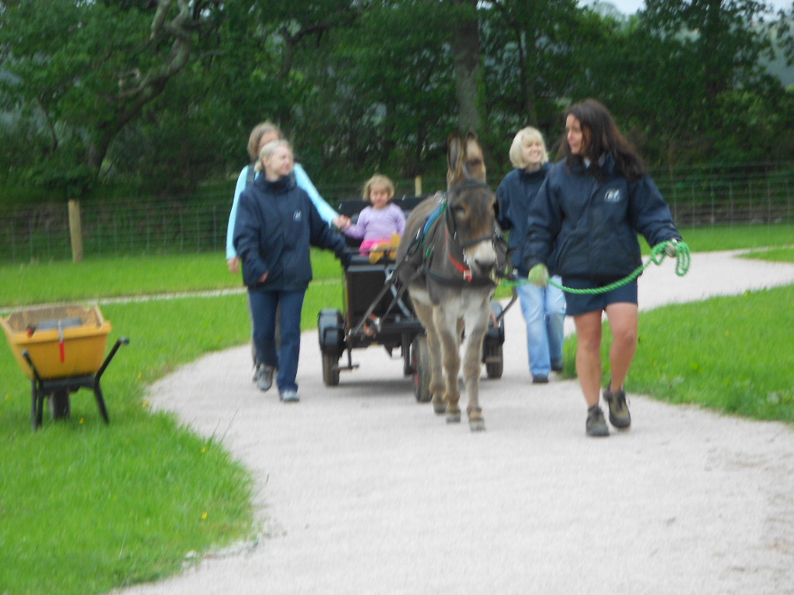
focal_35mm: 130
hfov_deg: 15.2
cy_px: 298
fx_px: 2982
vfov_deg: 11.4
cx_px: 397
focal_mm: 23
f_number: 6.5
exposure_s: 1/60
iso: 100
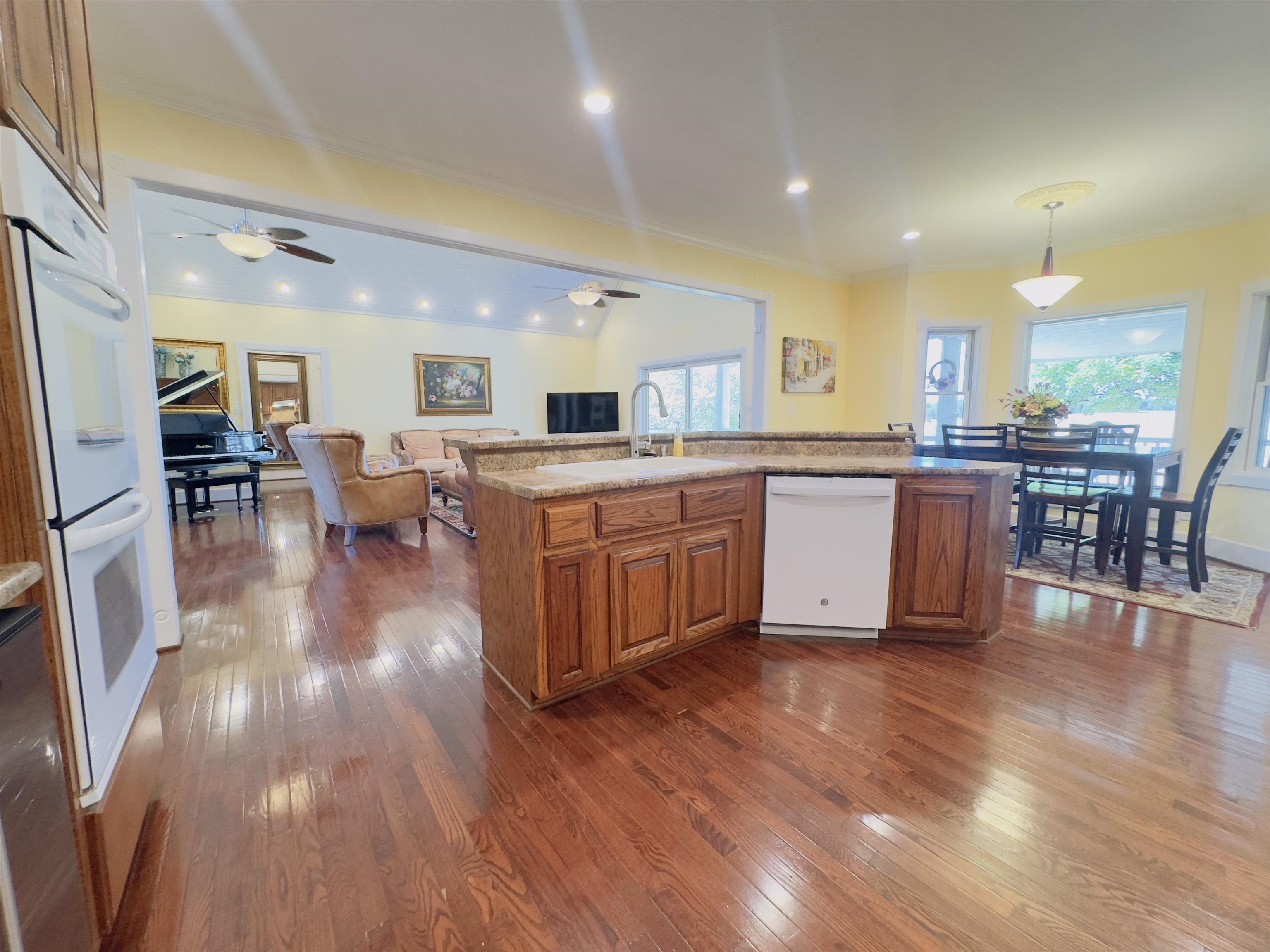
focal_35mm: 14
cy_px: 476
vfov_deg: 85.7
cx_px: 635
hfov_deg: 102.1
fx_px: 514
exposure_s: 1/60
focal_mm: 2.22
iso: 200
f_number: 2.2
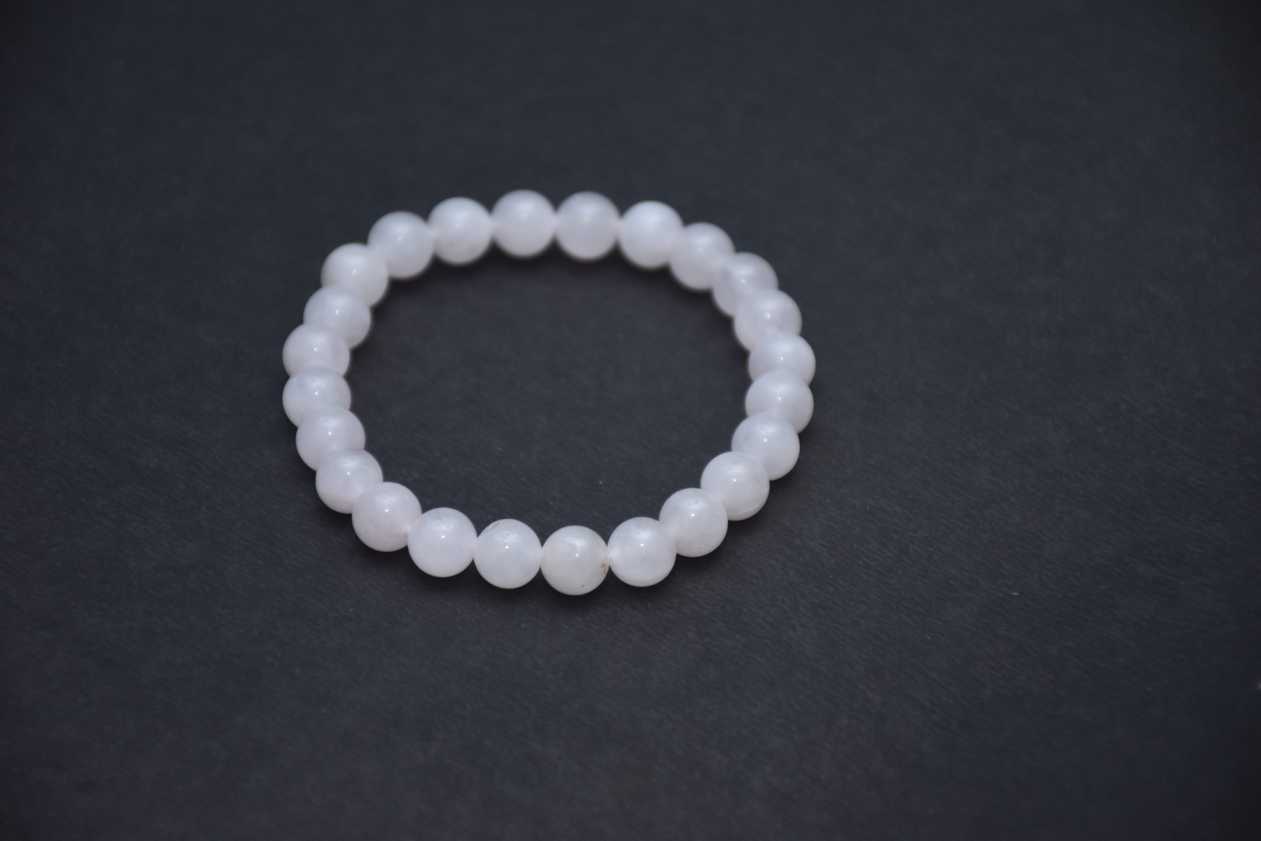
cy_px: 420
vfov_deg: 6.5
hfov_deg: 9.8
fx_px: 7355
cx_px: 630
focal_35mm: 210
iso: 800
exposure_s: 1/125
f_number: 5.6
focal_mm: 140
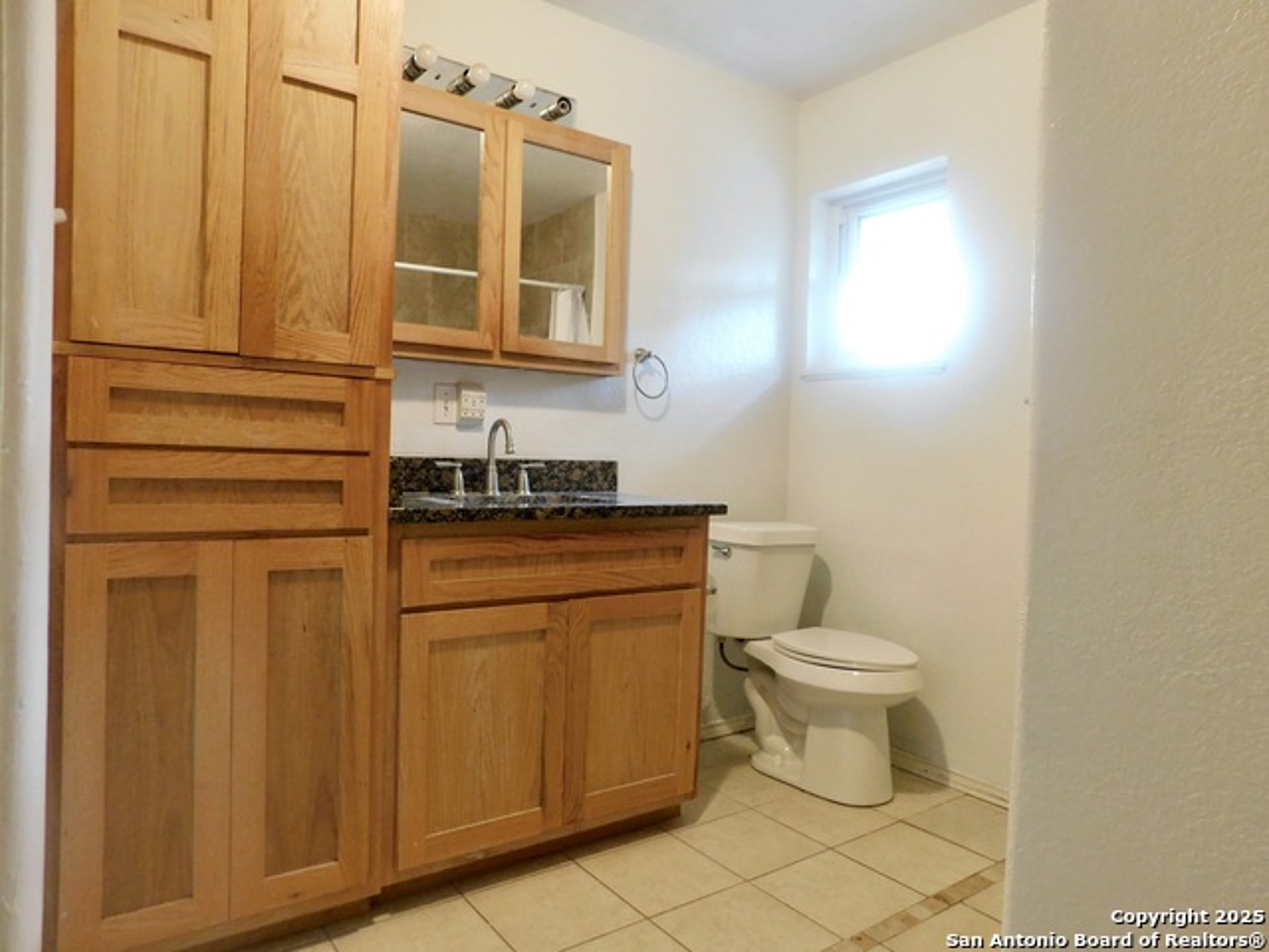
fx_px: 843
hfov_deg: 73.9
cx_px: 634
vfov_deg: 58.9
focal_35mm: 23
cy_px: 476
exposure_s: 1/15
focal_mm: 4
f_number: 3
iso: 400
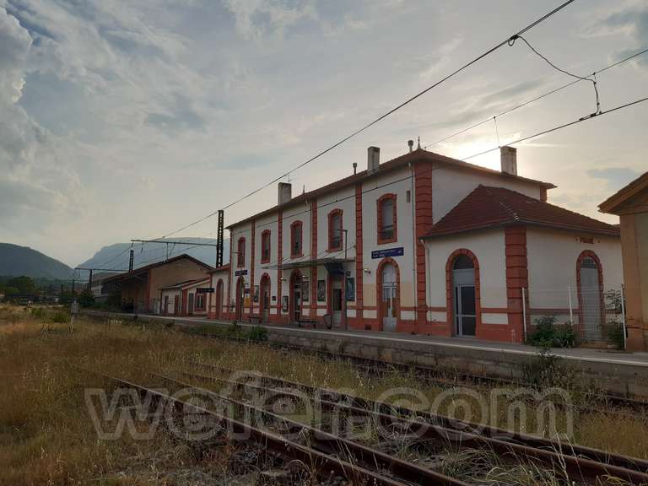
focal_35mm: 26
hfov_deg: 67.3
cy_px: 243
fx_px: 487
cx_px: 324
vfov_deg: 53.1
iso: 40
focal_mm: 3.92
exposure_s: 1/1247
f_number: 1.7
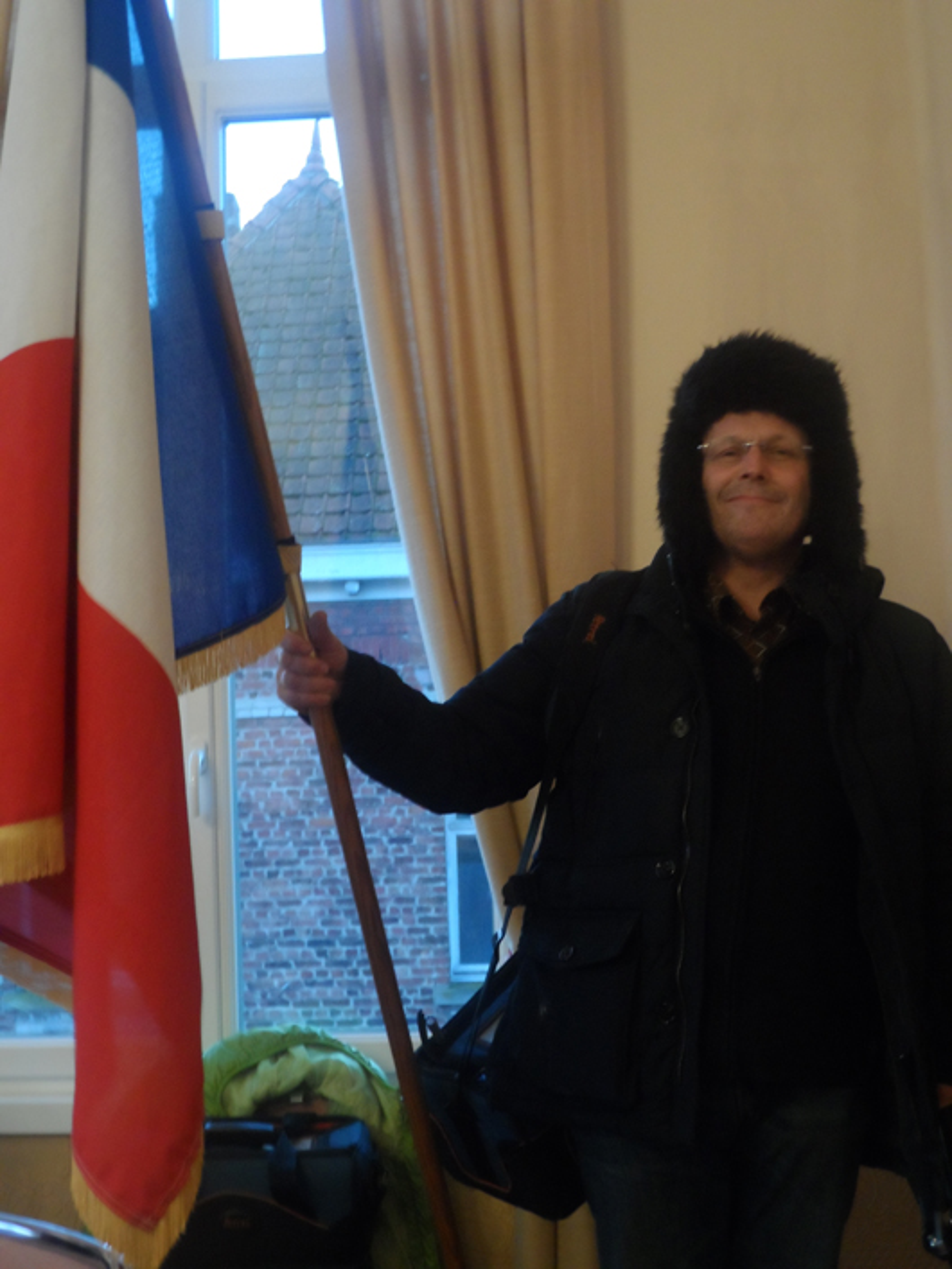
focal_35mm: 53
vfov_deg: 36.2
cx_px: 476
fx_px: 1944
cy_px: 634
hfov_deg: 27.5
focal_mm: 8.7
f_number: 4
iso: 400
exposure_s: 1/6
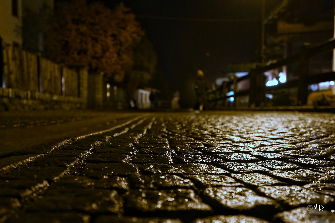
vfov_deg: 37.8
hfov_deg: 54.5
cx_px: 168
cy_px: 112
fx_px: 325
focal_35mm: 35
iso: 500
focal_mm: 35
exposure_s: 1/6
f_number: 4
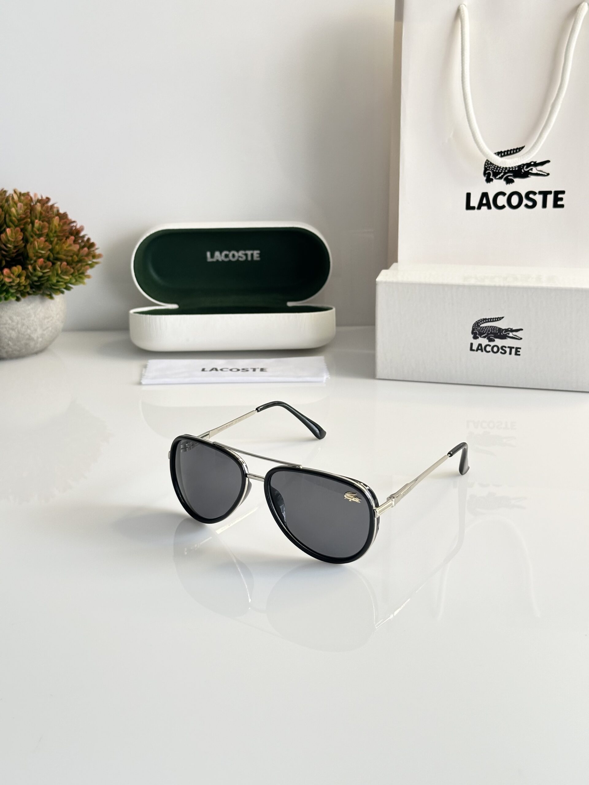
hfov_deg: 30.3
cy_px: 392
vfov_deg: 39.7
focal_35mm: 48
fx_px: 1089
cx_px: 294
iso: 80
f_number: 1.78
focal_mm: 6.86
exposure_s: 1/67
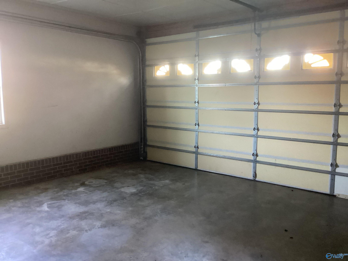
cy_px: 130
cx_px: 174
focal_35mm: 31
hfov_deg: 58.4
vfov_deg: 45.4
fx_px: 312
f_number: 2.4
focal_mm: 3.3
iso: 500
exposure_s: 1/30
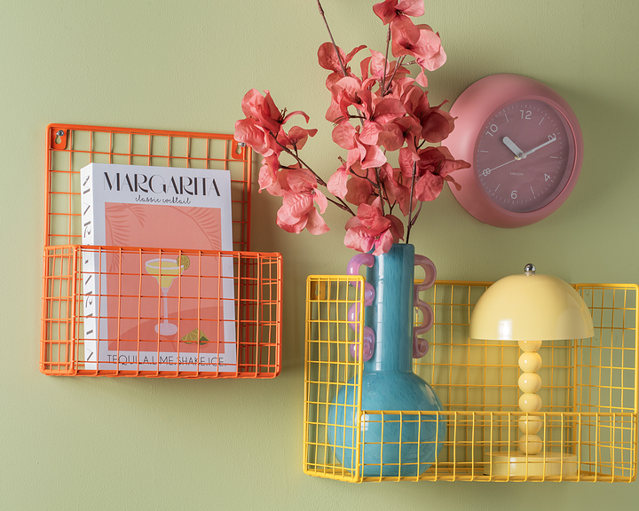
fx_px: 2610
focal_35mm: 138
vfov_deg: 11.2
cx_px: 351
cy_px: 256
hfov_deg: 14.0
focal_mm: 122
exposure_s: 1/13
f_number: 16
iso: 80
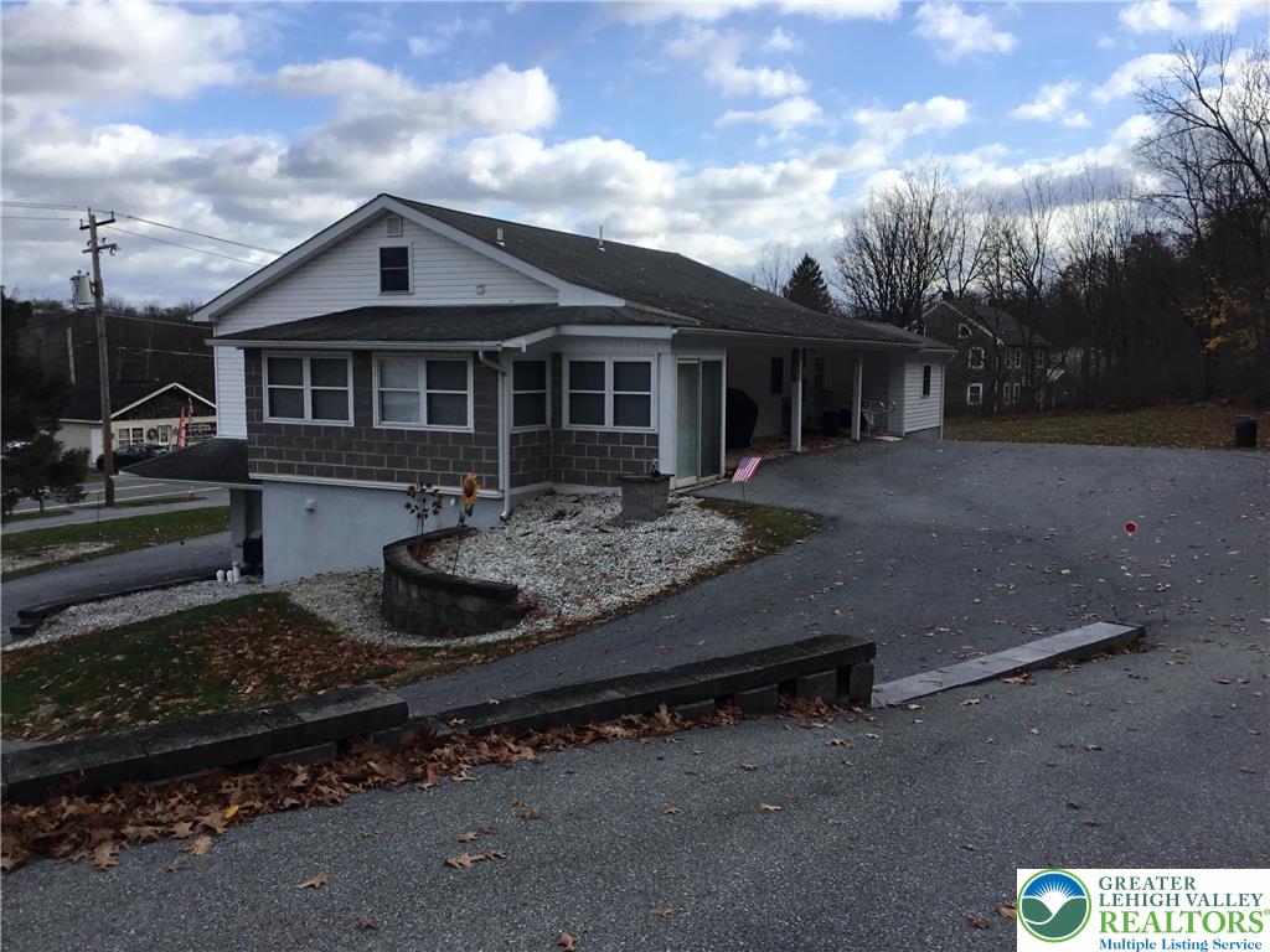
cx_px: 635
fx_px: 1137
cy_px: 476
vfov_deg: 45.4
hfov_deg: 58.4
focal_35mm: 31
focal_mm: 3.3
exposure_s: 1/1058
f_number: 2.4
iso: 25
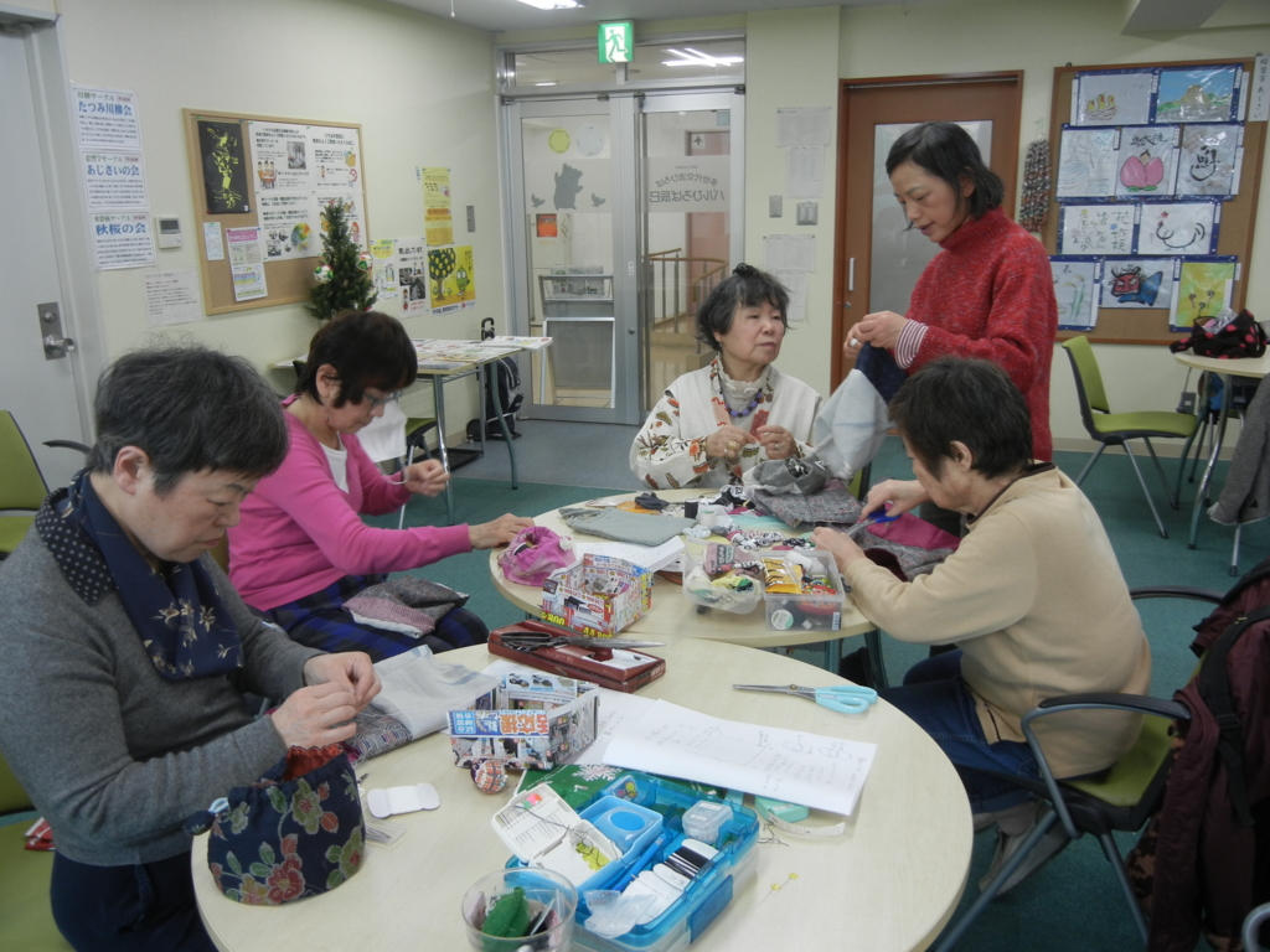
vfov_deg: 46.8
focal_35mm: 30
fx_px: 1101
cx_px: 635
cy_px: 476
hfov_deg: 60.0
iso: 163
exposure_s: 1/30
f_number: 3.5
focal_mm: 5.4
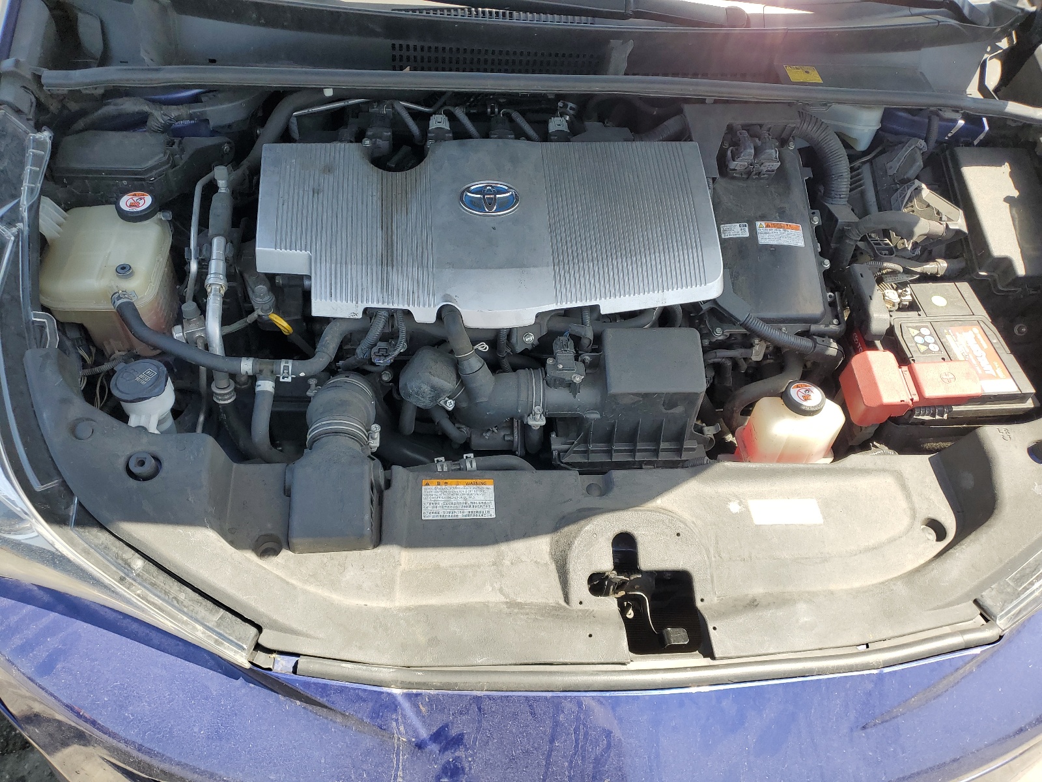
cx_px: 521
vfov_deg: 53.1
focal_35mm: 26
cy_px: 391
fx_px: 783
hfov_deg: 67.3
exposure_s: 1/714
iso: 50
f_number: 1.5
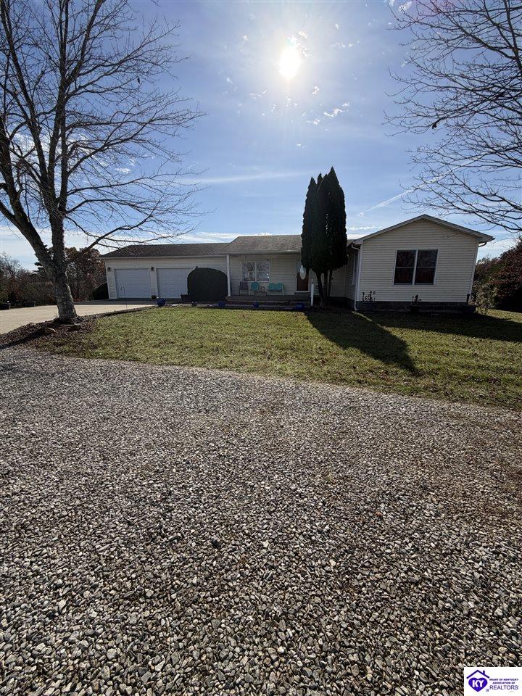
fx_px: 281
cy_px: 348
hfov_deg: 85.7
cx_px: 261
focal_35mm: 14
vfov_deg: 102.1
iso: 25
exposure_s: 1/1285
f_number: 2.2
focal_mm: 2.22
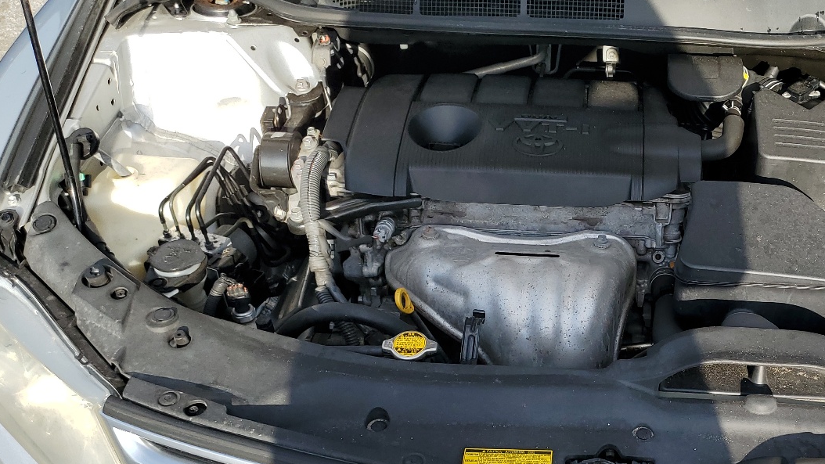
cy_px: 327
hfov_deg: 45.9
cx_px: 609
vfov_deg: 27.5
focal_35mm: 43
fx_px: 941
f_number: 1.5
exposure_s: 1/1667
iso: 50
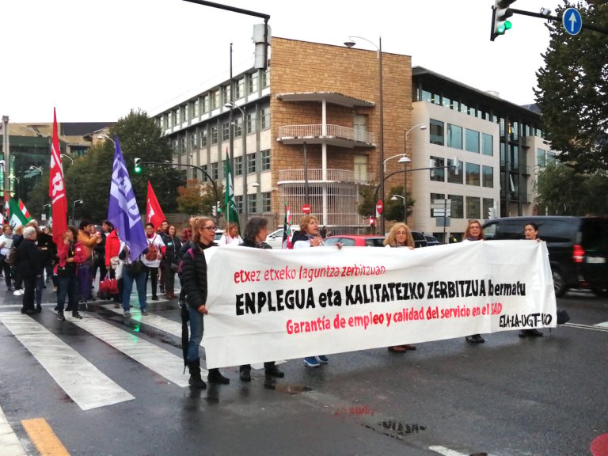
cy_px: 228
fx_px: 685
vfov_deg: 36.8
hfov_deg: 47.9
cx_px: 304
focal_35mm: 39
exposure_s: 1/50
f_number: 1.8
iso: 64
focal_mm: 3.46
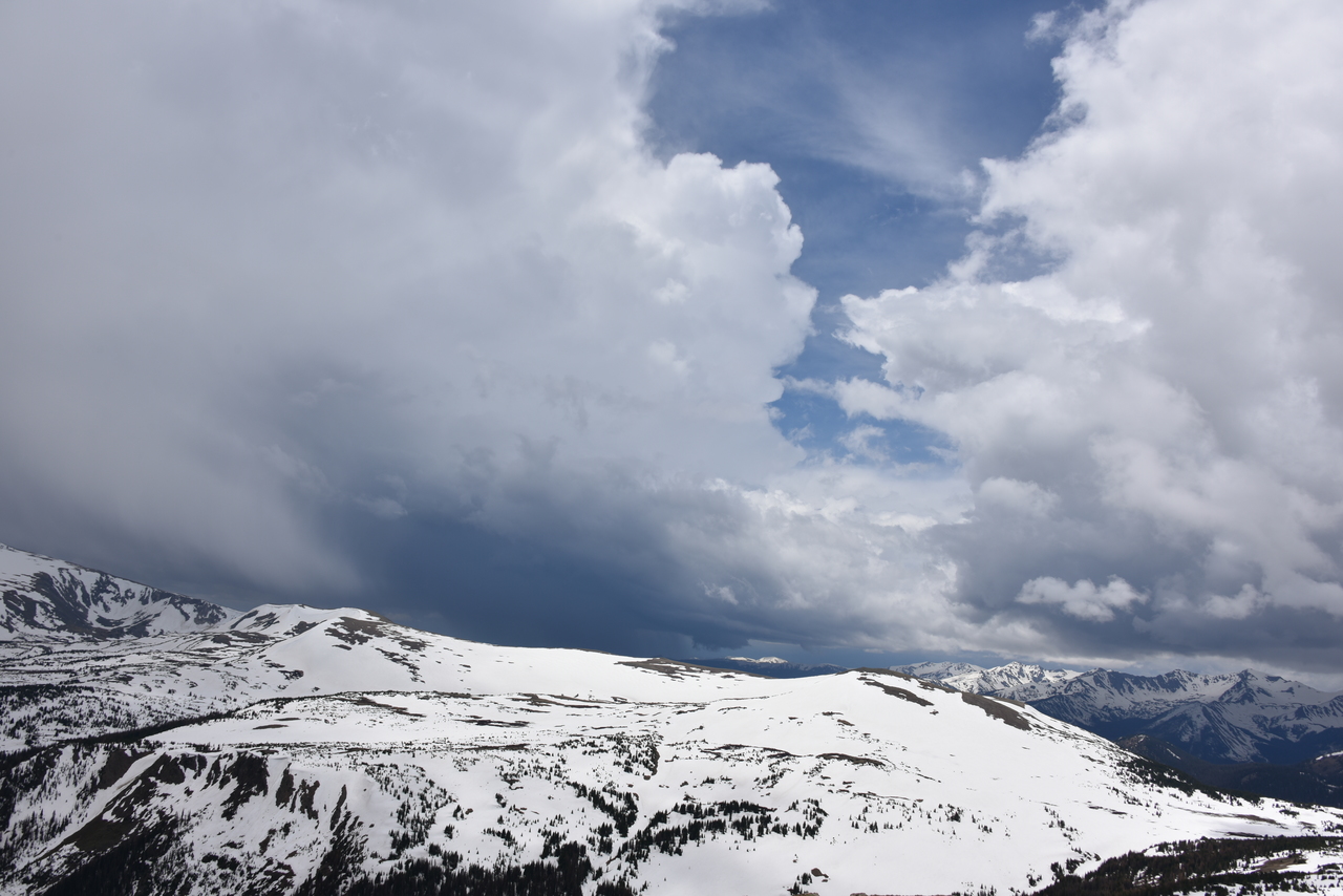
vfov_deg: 46.4
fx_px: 1045
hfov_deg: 65.5
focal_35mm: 28
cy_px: 448
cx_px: 672
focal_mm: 28
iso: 100
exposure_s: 1/500
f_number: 11
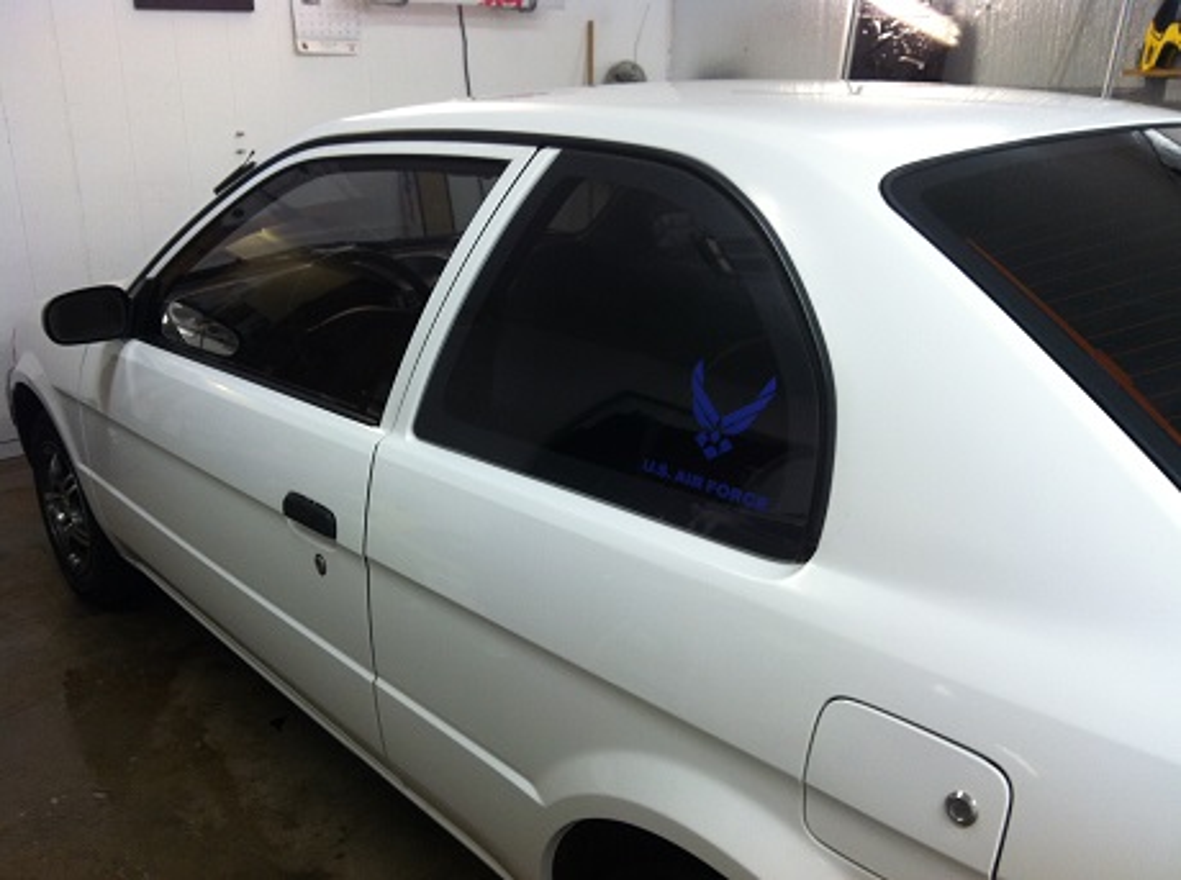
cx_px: 590
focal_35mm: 35
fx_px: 1192
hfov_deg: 52.7
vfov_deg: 40.6
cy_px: 440
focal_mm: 3.85
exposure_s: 1/20
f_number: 2.8
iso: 80
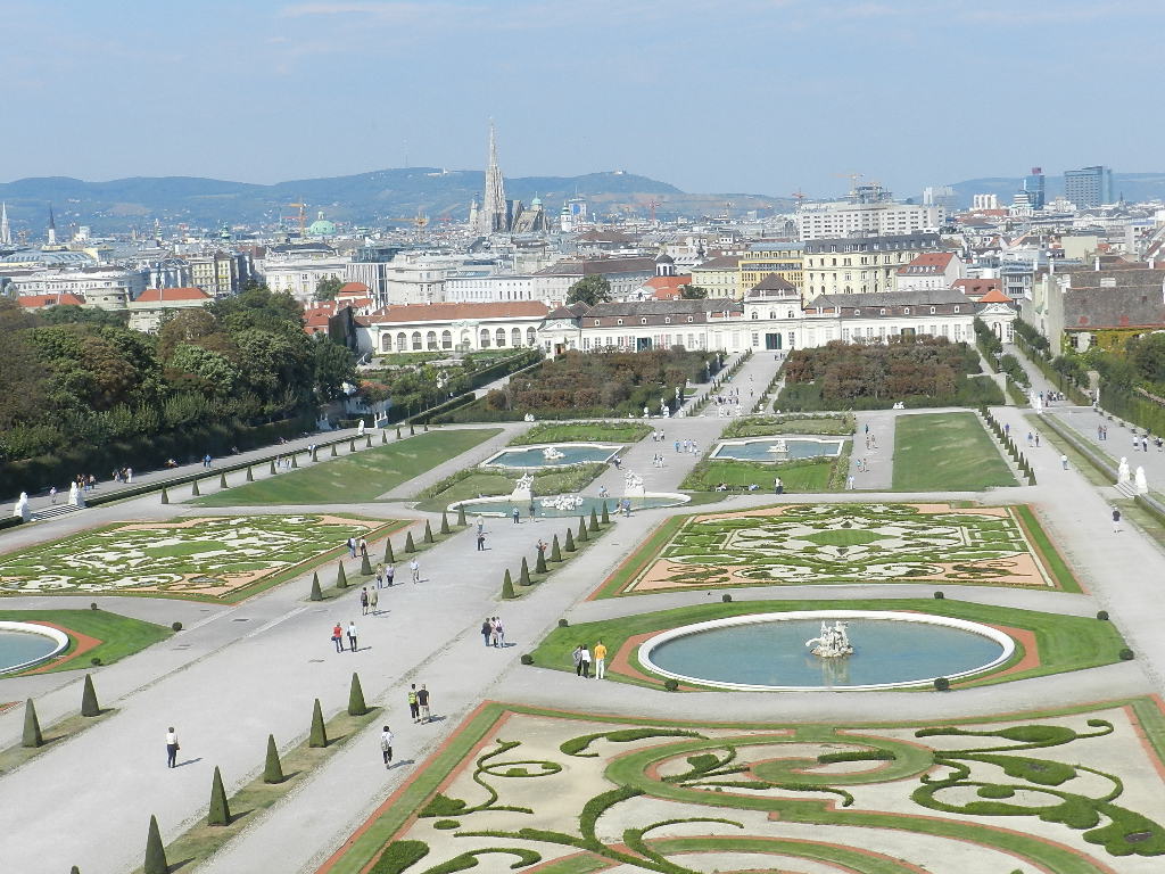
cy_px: 437
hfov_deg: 32.2
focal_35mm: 60
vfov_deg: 24.4
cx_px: 582
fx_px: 2019
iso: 160
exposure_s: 1/800
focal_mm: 10.7
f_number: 5
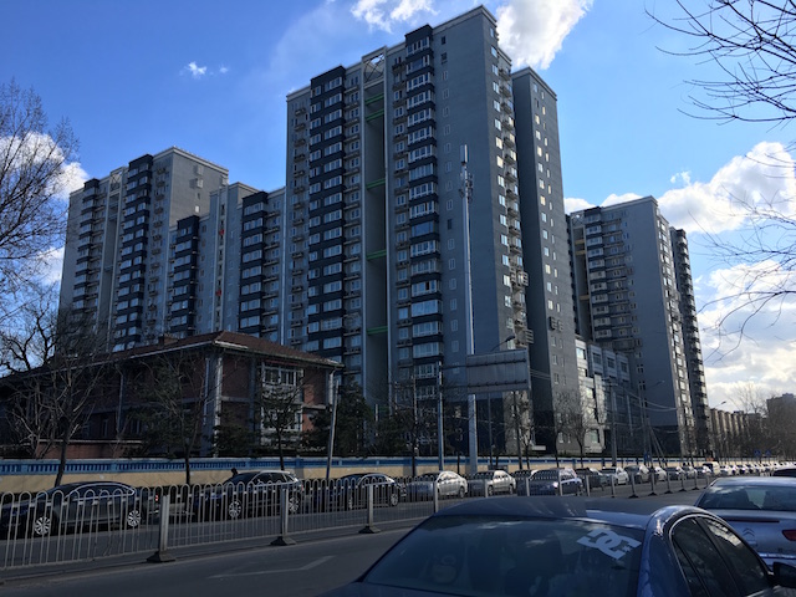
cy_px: 298
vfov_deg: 48.2
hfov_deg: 61.7
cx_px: 398
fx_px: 667
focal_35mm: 29
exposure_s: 1/1040
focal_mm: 4.15
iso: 25
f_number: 2.2
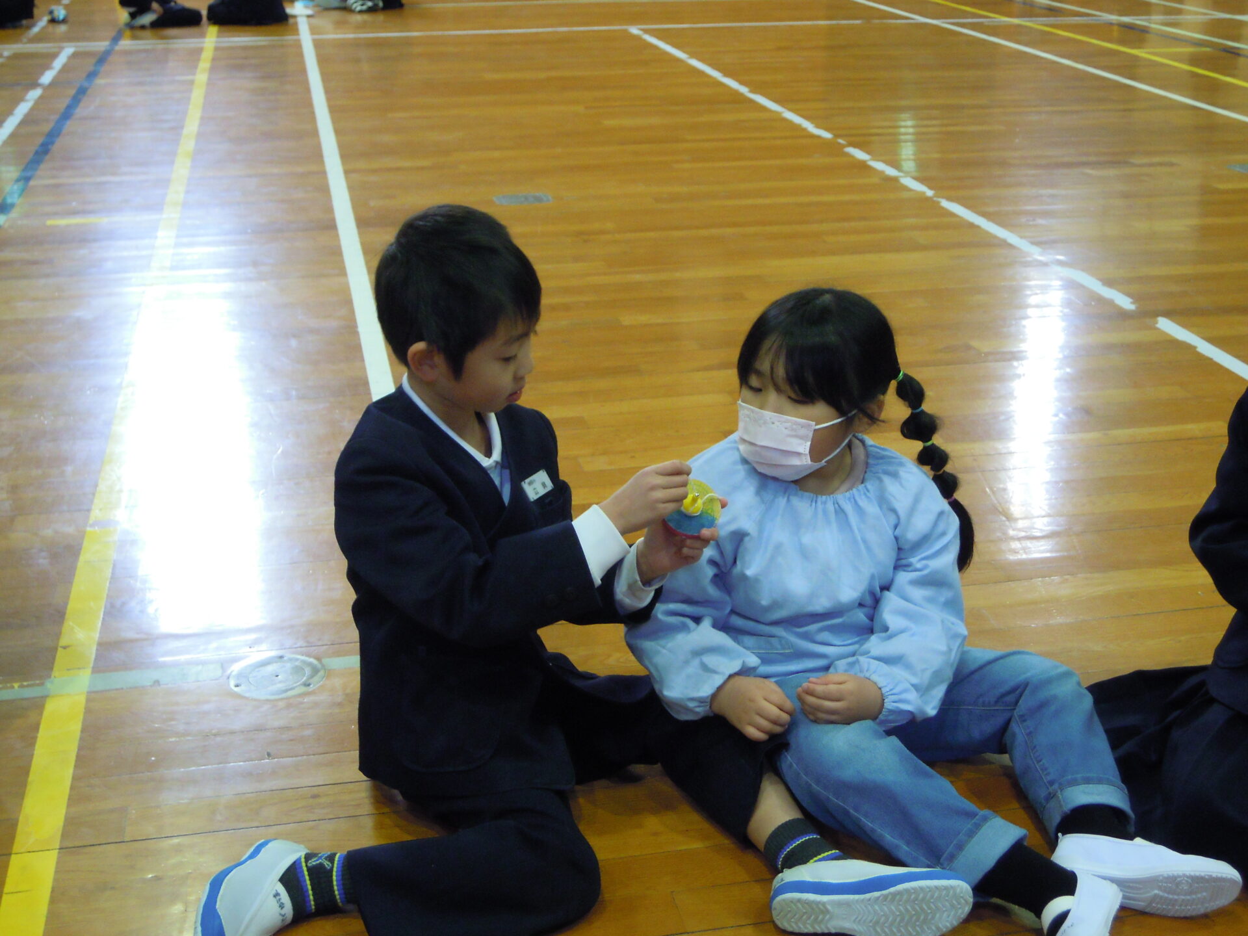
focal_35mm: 46
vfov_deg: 31.5
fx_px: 1658
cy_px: 468
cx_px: 624
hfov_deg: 41.2
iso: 400
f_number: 3.4
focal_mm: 8.3
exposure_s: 1/50
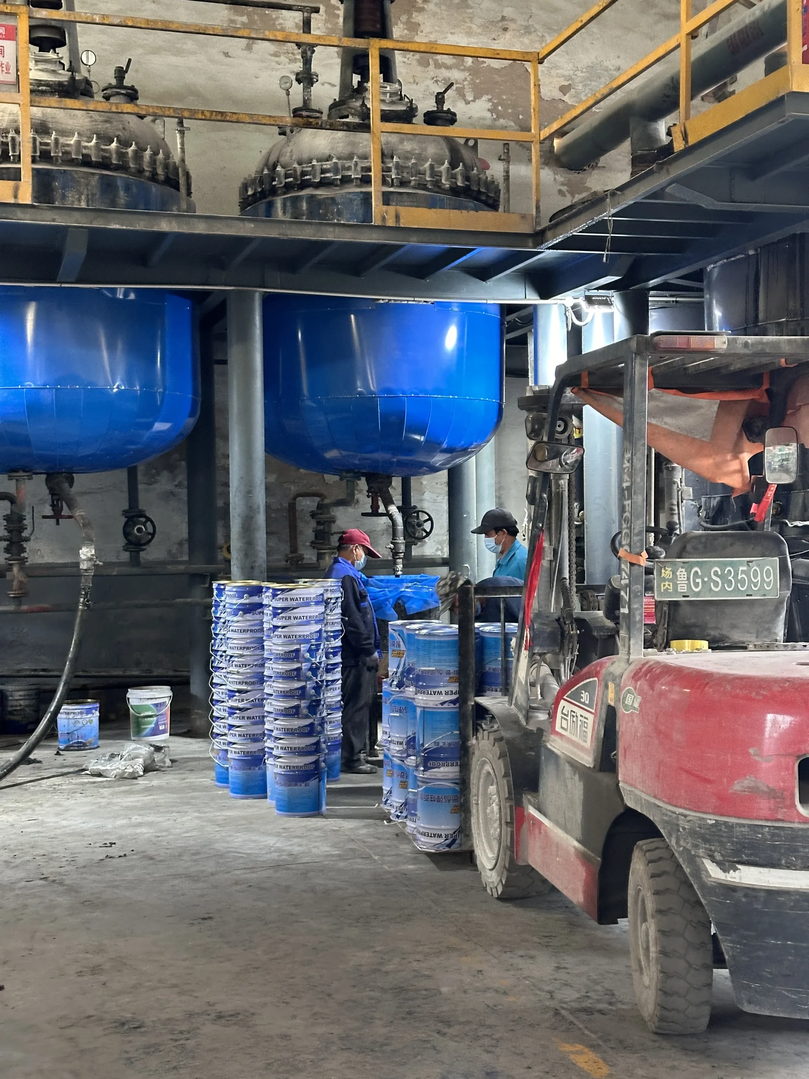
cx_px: 404
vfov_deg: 39.7
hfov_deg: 30.3
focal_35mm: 48
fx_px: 1496
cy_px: 540
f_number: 1.78
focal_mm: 6.86
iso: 320
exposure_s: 1/40
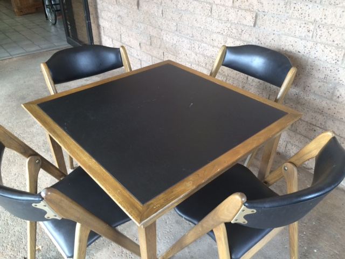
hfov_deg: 61.7
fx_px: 289
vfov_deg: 48.2
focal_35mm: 29
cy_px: 130
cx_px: 172
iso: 40
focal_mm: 4.15
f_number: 2.2
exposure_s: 1/40
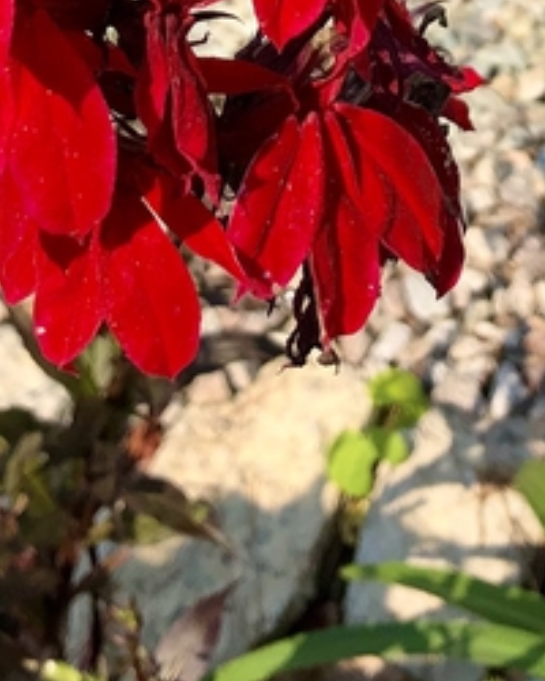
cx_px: 229
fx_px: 2258
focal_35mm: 112
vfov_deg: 16.0
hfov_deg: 13.8
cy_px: -272
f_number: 1.8
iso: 20
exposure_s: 1/1548
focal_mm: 3.99
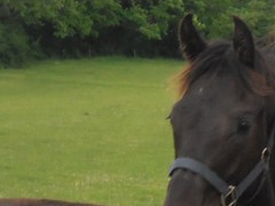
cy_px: 89
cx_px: 298
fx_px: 2209
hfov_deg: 7.1
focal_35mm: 278
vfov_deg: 5.3
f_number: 5.5
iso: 400
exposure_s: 1/200
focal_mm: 19.64
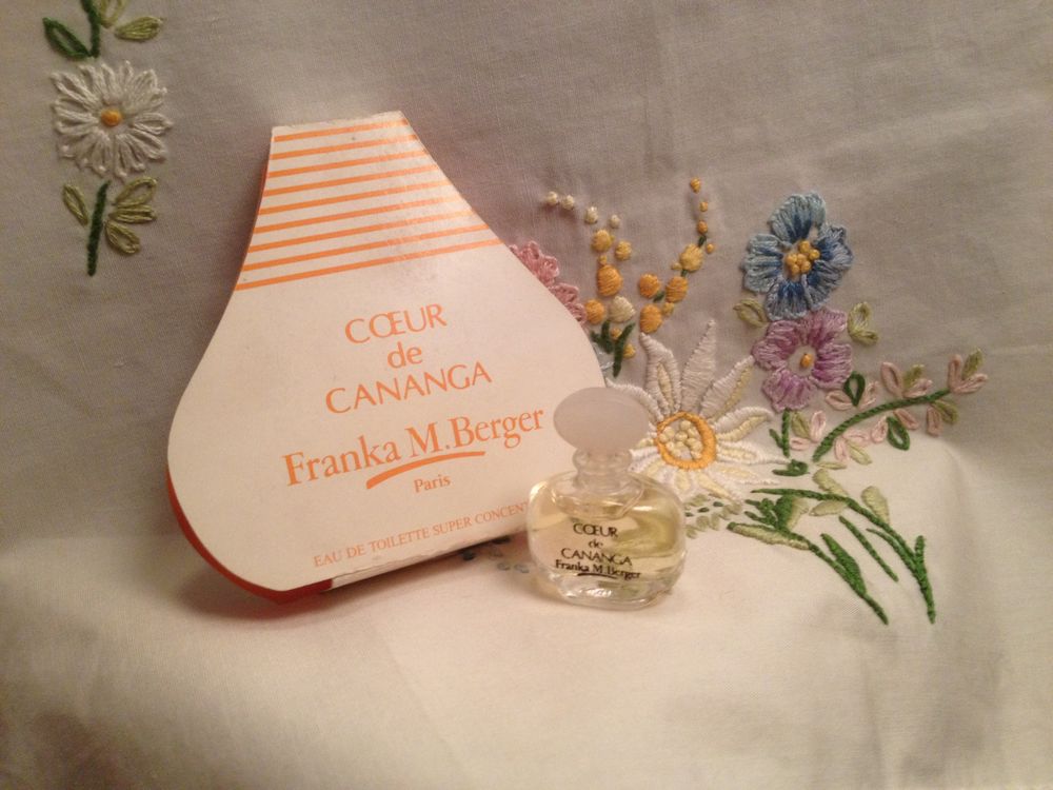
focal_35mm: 35
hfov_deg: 52.6
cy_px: 395
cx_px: 526
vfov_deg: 40.7
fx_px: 1065
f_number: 2.4
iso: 160
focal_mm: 4.28
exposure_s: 1/20
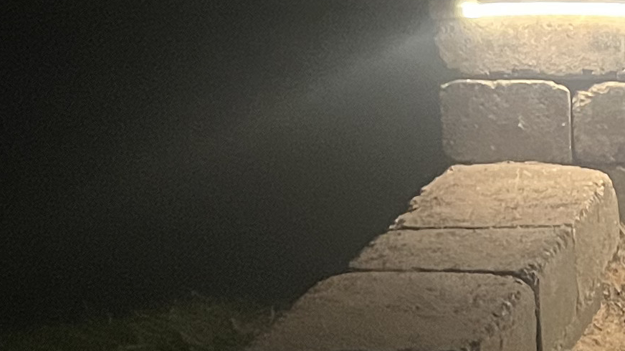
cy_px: 350
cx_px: 1292
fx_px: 2170
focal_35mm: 131
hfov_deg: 13.7
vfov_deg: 9.2
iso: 640
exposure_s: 1/30
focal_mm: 5.1
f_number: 1.6
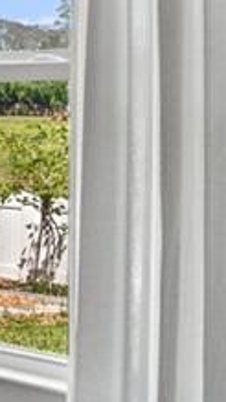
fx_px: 1141
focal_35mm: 107
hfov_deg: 6.0
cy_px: 127
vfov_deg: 19.9
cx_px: -961
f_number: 4
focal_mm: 14
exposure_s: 1/40
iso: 200
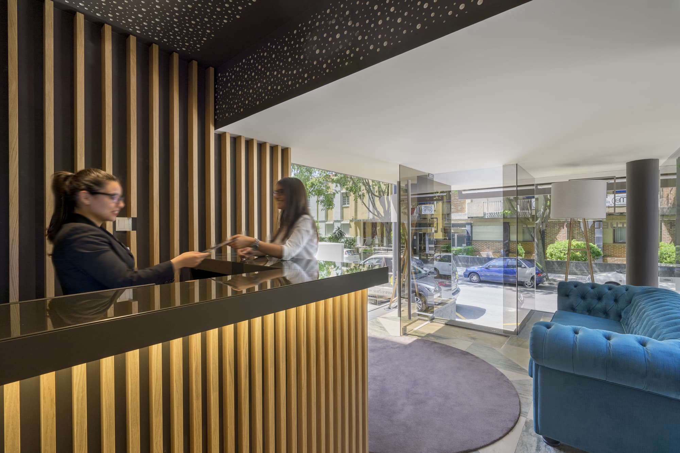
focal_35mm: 16
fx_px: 302
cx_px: 340
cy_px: 226
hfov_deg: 96.7
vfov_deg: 73.7
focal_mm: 16
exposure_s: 1/5
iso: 125
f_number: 9
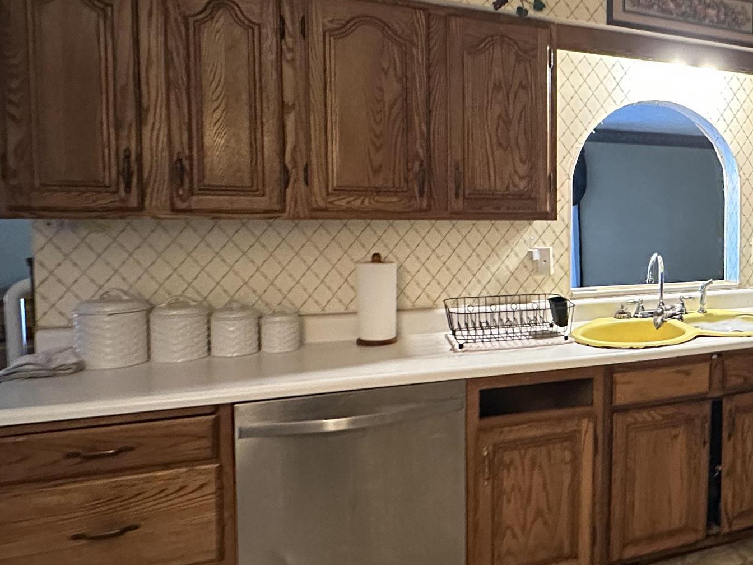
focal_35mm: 32
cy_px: 243
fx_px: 696
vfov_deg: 44.1
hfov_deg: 46.5
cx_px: 769
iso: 800
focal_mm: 2.22
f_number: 2.2
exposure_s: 1/60
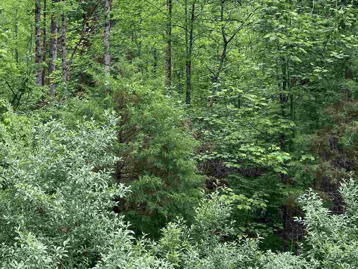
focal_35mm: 58
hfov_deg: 32.0
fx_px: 600
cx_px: 55
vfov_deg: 25.0
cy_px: 72
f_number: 1.5
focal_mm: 5.7
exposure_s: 1/497
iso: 50
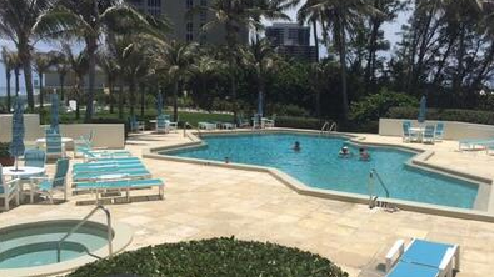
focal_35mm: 32
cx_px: 248
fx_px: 419
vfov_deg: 36.7
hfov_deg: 61.0
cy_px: 141
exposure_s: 1/4405
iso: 32
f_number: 2.2
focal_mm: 4.15
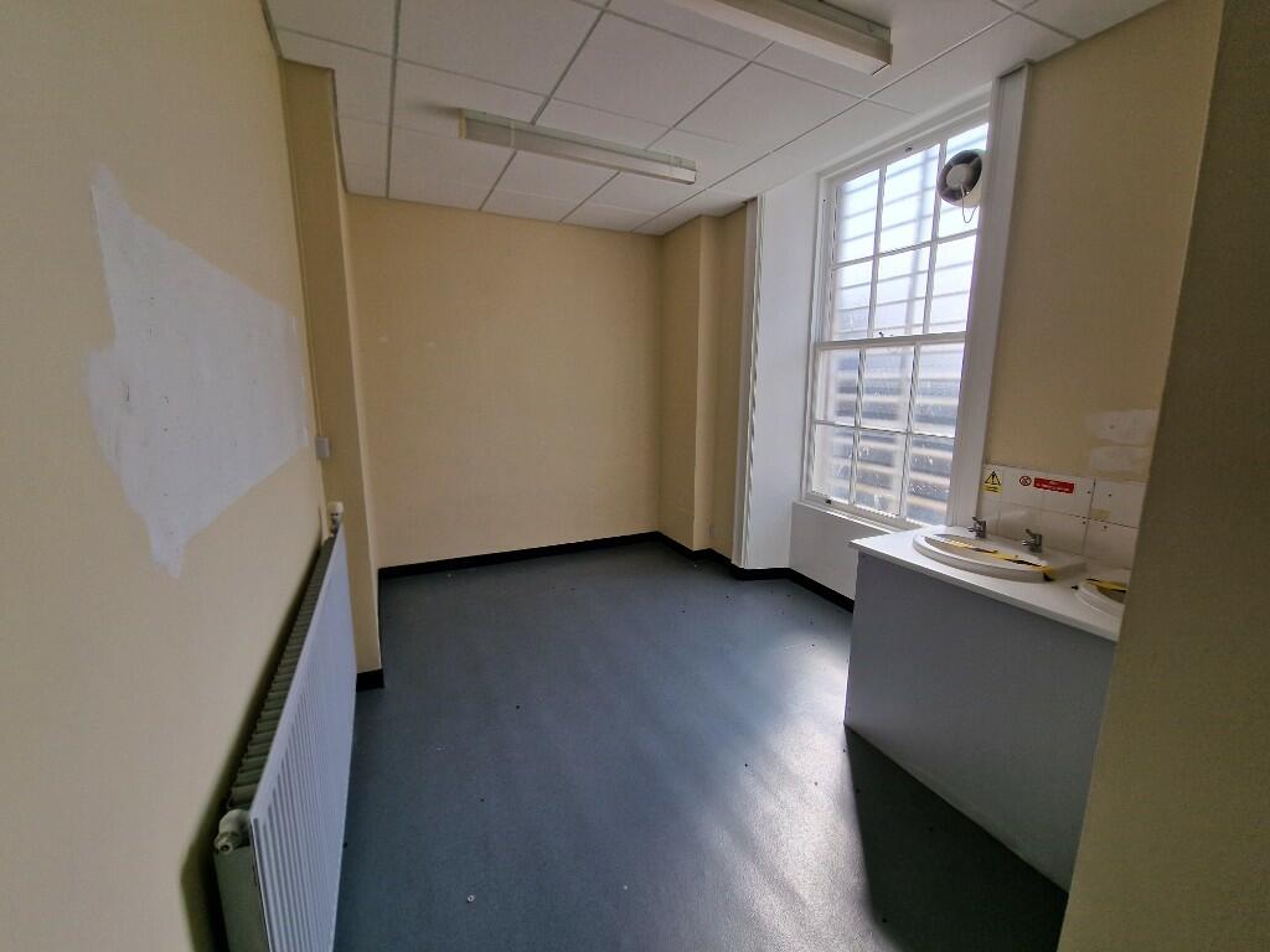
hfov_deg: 106.2
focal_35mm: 13
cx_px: 635
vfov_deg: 89.9
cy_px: 476
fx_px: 477
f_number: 2.2
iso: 50
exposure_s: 1/495
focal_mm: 2.2
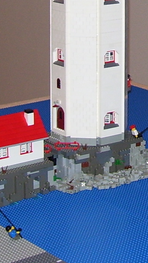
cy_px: -28
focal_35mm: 130
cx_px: 171
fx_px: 907
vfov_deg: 16.0
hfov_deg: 9.2
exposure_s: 1/60
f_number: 2.7
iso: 80
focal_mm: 6
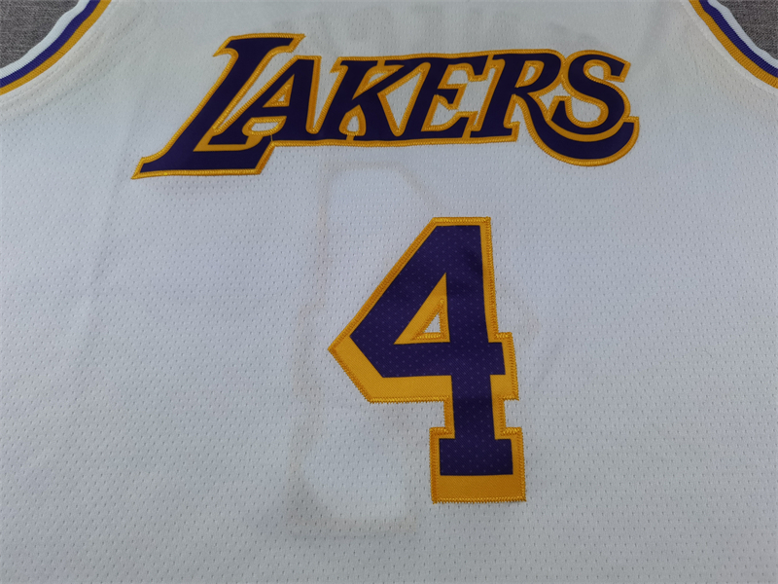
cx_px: 389
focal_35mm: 27
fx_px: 607
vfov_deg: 51.4
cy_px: 292
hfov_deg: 65.3
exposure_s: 1/900
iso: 125
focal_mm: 6.71
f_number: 1.9
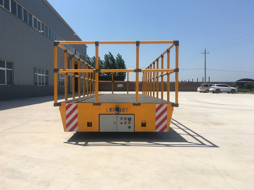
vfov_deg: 48.2
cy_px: 95
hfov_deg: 61.7
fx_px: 213
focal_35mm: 29
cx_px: 127
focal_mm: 4.15
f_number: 2.2
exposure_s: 1/2331
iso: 25
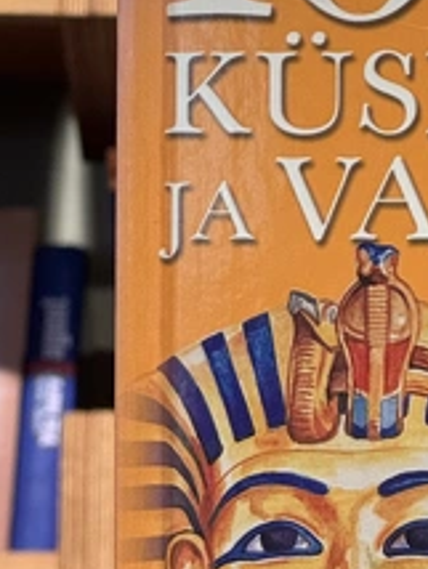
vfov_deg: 8.1
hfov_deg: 6.0
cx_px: 591
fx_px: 4031
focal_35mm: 245
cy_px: 342
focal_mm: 9
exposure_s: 1/86
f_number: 2.8
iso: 250
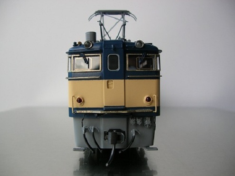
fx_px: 237
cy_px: 88
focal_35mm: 35
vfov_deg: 40.6
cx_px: 118
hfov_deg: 52.7
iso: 50
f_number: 2.8
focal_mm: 5.8
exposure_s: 1/70
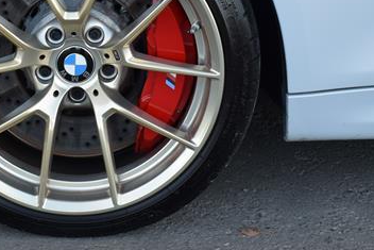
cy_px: -20
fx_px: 1133
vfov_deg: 12.4
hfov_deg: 18.7
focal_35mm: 109
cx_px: 124
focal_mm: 32
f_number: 5.6
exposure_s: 1/125
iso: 280
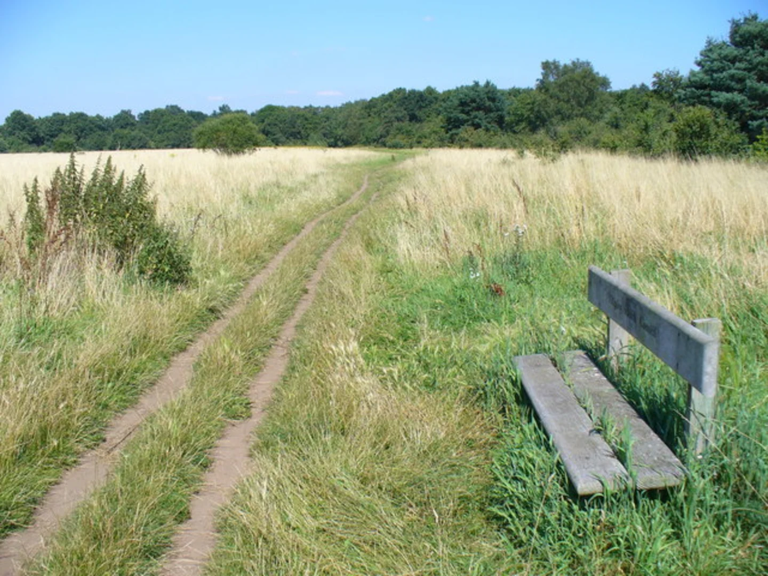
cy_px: 288
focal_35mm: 37
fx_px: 821
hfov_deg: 50.1
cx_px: 384
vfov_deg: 38.7
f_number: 5.6
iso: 80
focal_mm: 6.1
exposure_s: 1/250
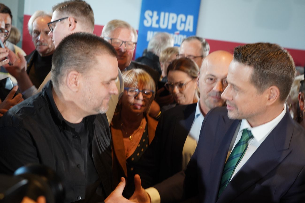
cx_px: 152
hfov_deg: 42.7
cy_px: 102
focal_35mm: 46
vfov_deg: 29.3
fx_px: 390
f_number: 5.6
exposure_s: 1/100
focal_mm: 46
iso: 1250
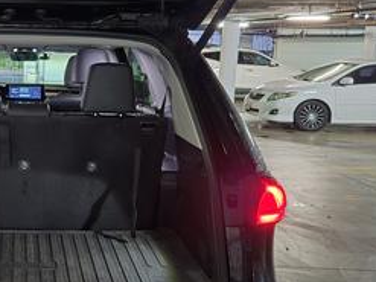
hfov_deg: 37.3
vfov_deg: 30.8
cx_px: 24
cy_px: 125
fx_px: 510
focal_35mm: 47
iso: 2000
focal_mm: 5.4
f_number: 1.8
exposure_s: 1/17.2
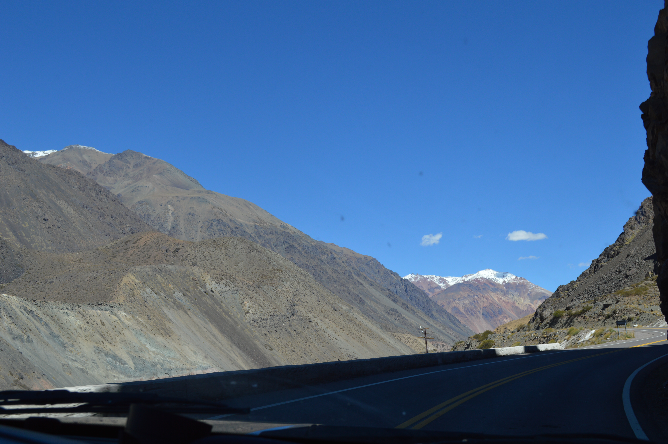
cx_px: 334
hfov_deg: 49.6
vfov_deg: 34.1
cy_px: 222
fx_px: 723
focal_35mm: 39
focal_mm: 26
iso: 100
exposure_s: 1/250
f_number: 8
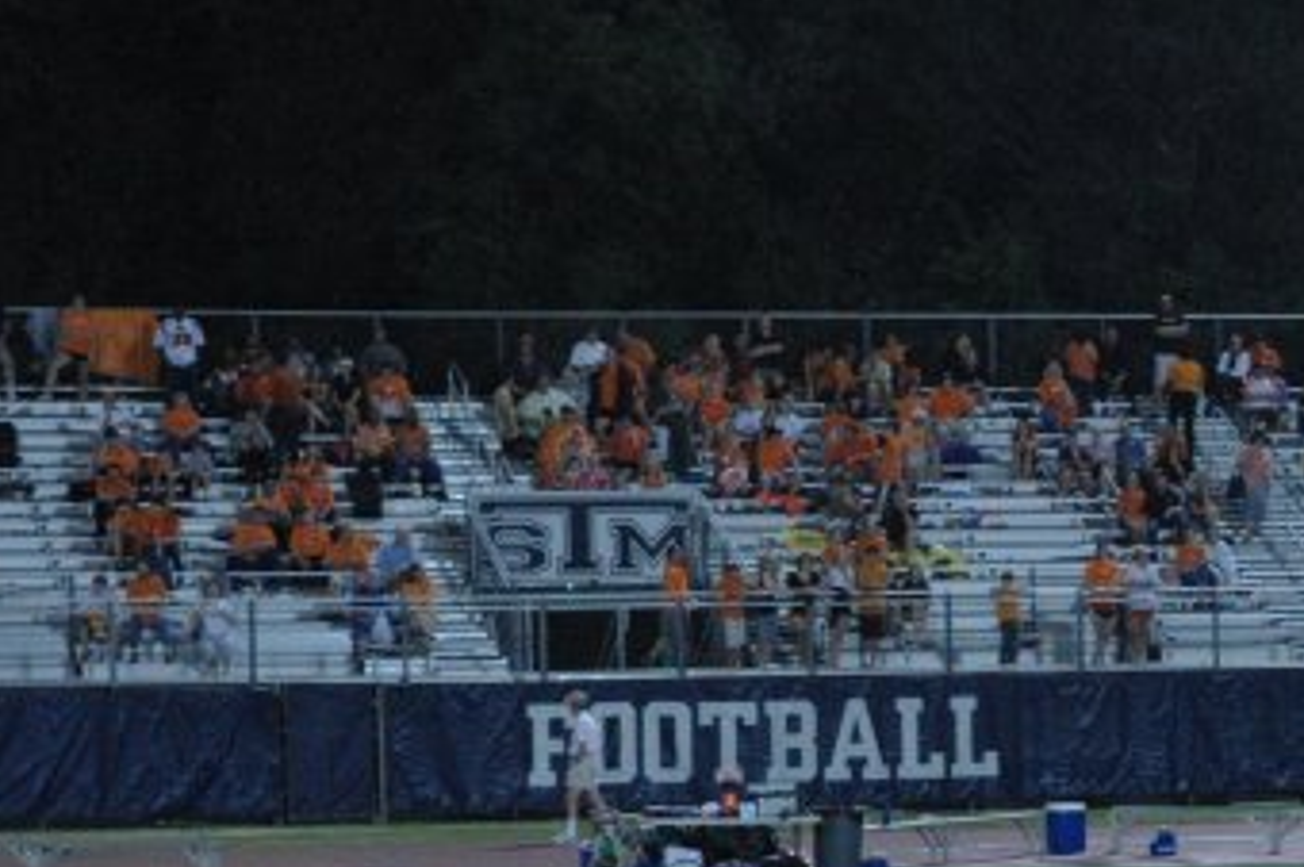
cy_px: 955
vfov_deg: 7.0
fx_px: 7027
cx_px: 1500
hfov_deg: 10.5
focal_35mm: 194
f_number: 4.5
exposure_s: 1/80
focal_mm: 55
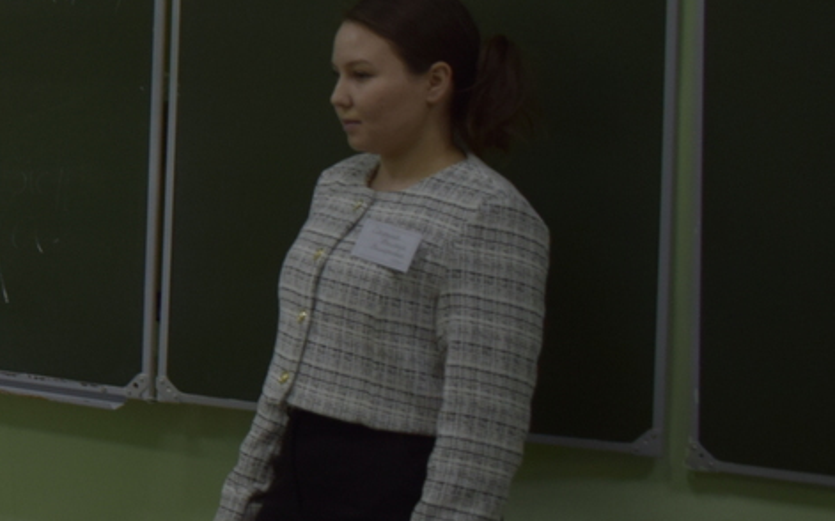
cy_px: 28
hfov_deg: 17.4
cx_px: -527
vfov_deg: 12.5
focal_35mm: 104
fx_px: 2366
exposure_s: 1/80
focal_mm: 20
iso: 200
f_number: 3.5
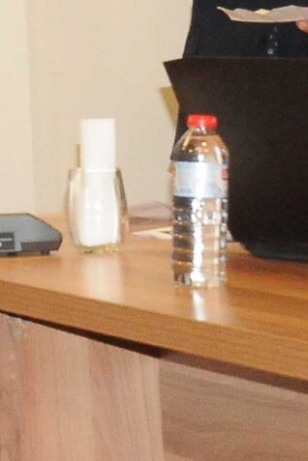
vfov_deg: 8.4
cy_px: -231
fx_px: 3093
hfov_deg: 5.4
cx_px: -557
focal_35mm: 241
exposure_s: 1/250
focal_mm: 30
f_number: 6.3
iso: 2500
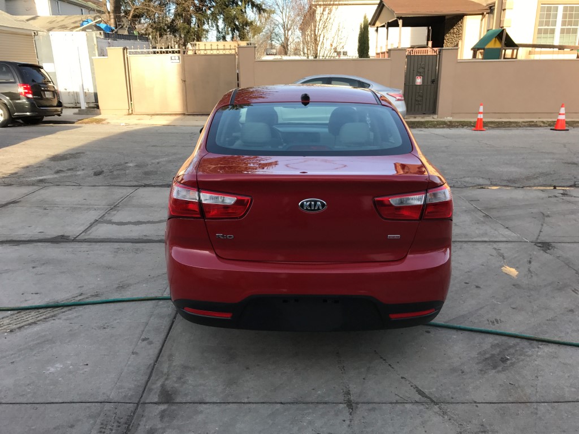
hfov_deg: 63.4
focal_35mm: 28
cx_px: 290
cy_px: 217
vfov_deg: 49.7
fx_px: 468
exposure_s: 1/550
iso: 20
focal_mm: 3.99
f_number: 1.8
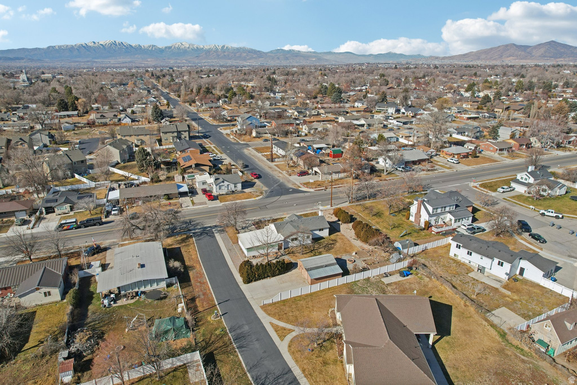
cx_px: 288
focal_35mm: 22
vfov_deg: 57.2
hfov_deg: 78.6
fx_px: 353
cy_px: 192
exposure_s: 1/90
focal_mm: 8.4
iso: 120
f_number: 2.8
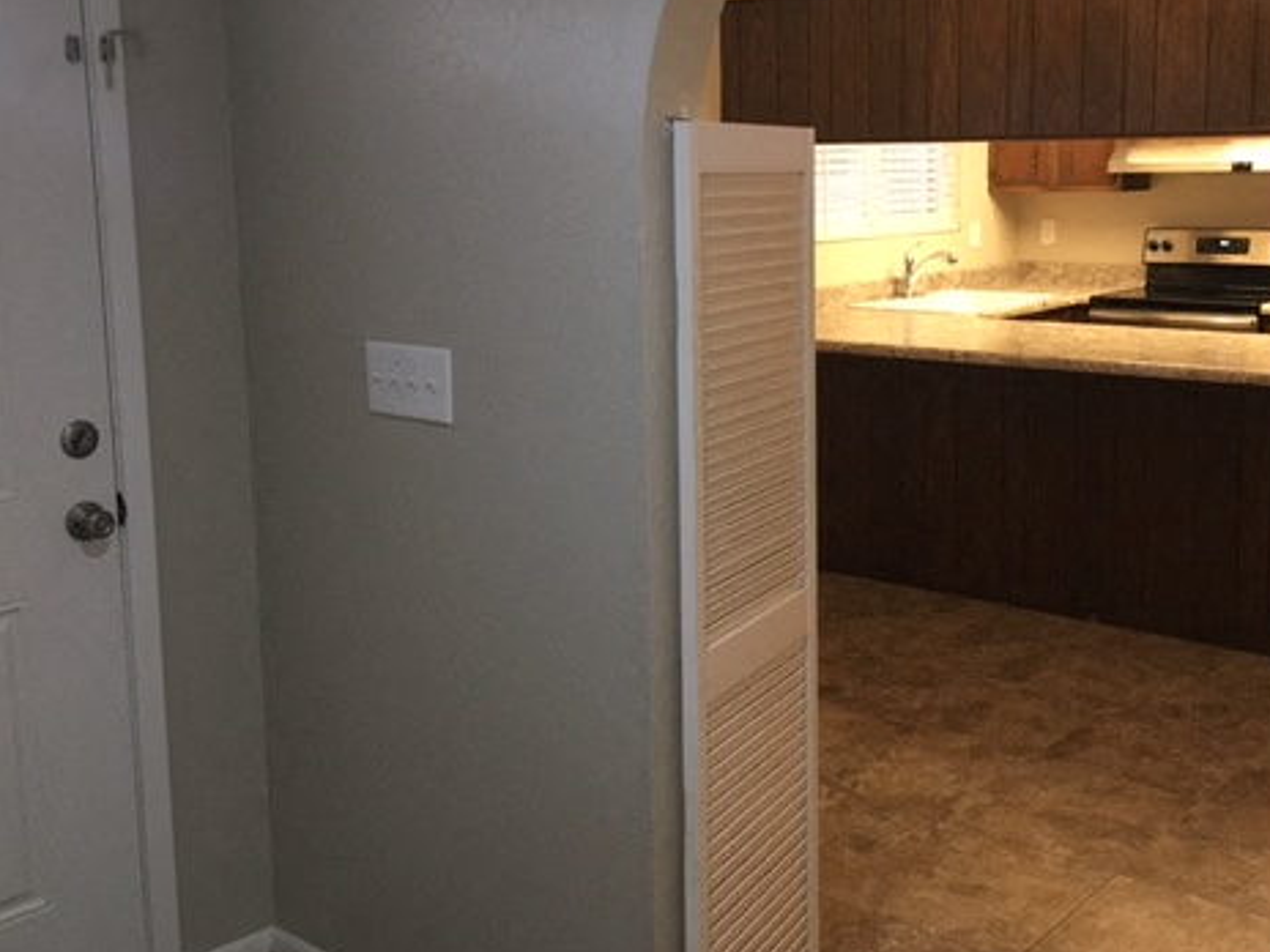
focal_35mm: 40
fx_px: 1468
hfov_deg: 46.4
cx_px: 786
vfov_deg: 35.8
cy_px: 372
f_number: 2.2
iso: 125
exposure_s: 1/30
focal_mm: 4.15
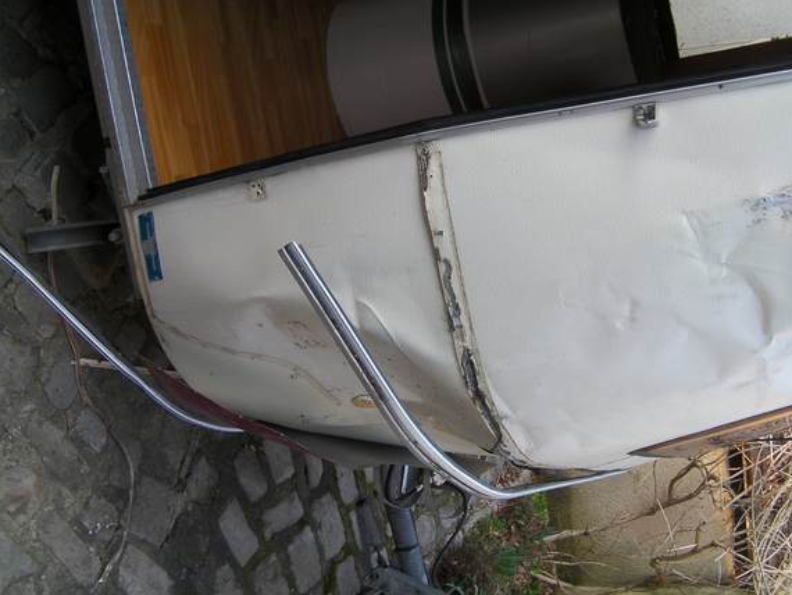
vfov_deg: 36.0
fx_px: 916
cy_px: 310
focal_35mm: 40
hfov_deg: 46.8
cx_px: 415
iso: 50
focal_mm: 6.8
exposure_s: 1/53
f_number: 3.5
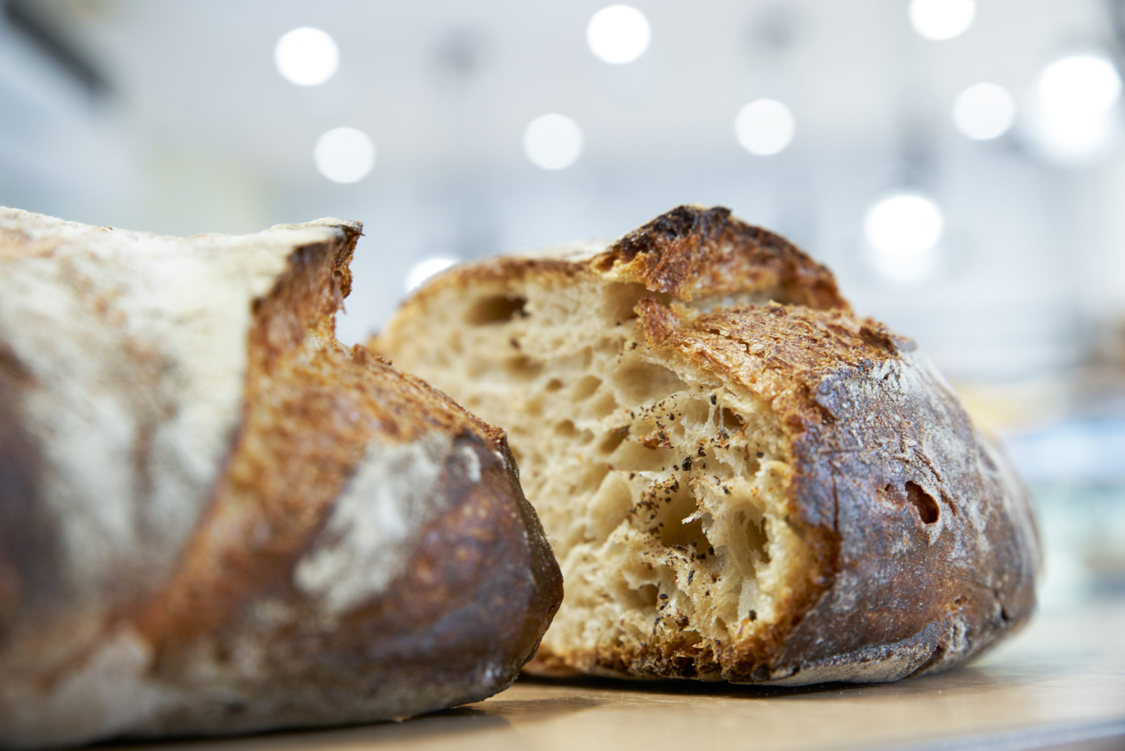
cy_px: 376
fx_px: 2188
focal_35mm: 70
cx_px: 562
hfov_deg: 28.8
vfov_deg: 19.5
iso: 500
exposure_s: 1/25
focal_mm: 70
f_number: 6.3
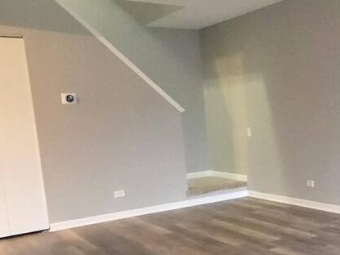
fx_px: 442
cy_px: 194
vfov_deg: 31.6
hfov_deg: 40.1
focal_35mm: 45
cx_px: 280
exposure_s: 1/30
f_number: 1.9
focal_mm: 2.2
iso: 800
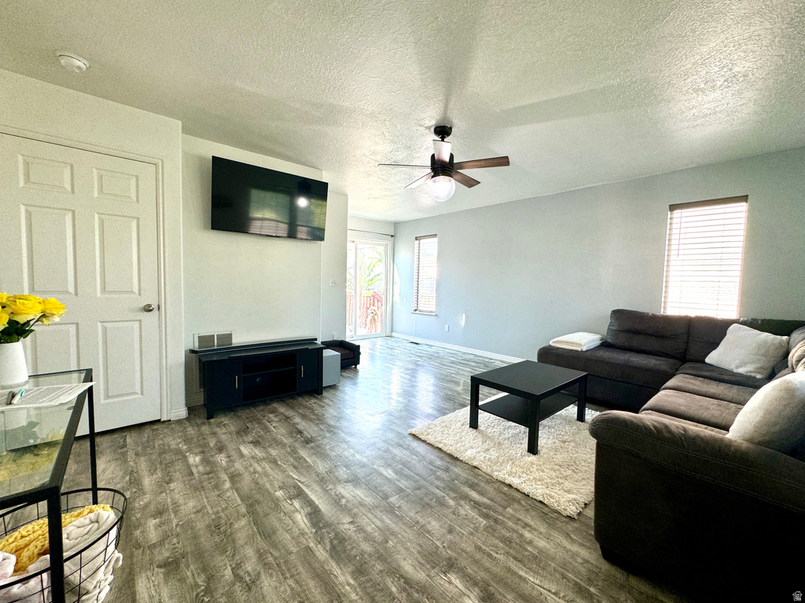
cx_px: 402
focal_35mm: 14
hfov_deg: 102.1
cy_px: 302
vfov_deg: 85.7
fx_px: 326
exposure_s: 1/120
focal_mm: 2.22
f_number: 2.2
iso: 100
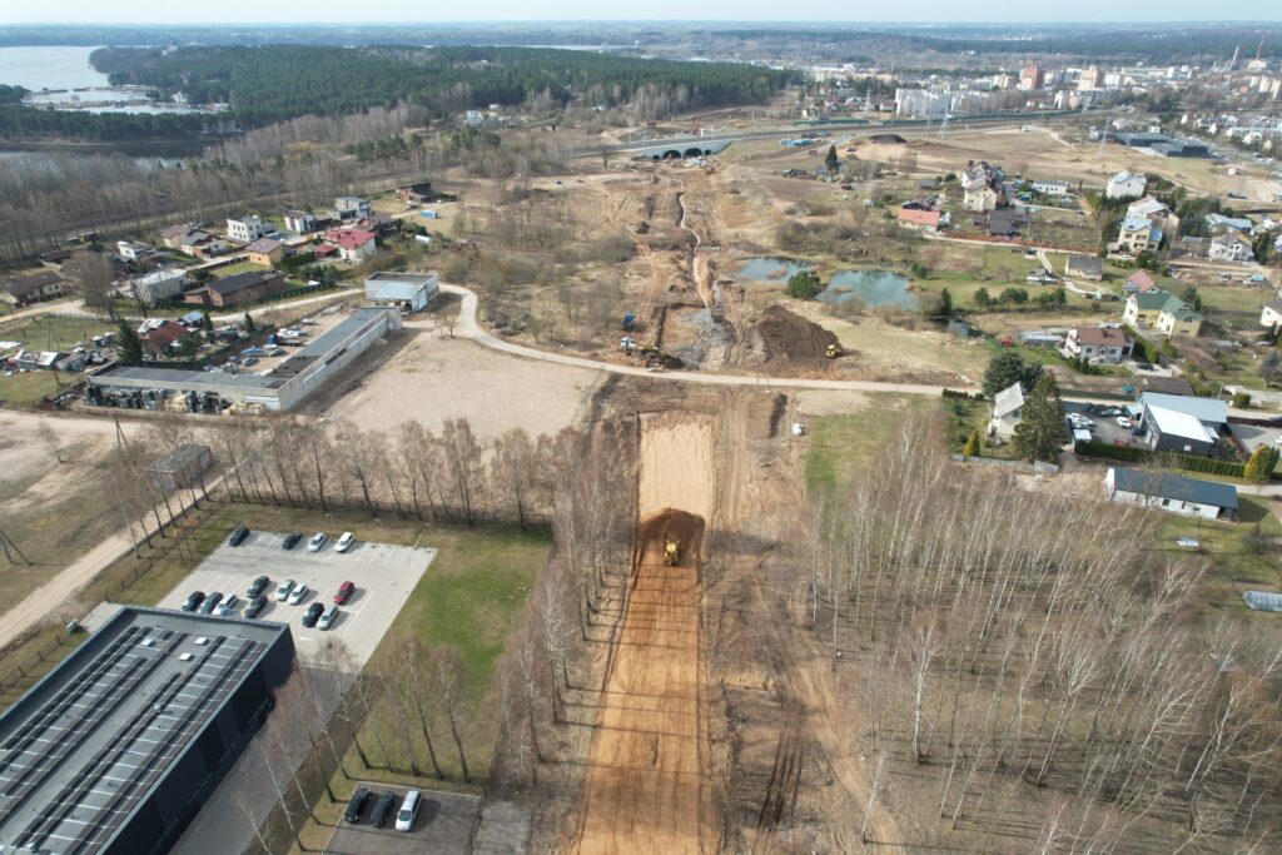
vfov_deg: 57.2
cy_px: 428
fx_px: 784
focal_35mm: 22
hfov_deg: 78.6
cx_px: 641
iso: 100
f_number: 2.8
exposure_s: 1/800
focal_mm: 8.38
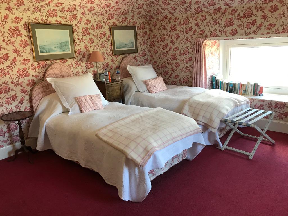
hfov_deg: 63.4
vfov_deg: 49.7
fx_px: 233
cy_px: 108
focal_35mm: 28
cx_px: 144
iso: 32
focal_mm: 3.99
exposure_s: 1/25
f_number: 1.8
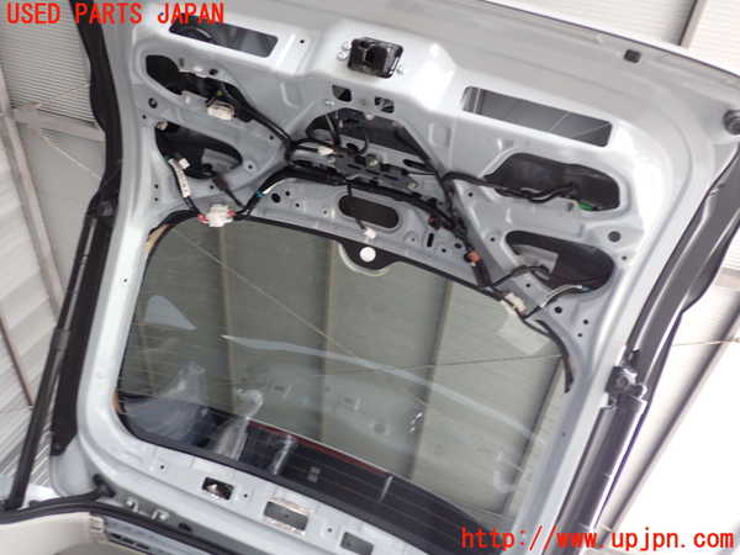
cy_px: 278
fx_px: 641
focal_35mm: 30
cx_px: 370
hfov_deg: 60.0
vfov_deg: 46.8
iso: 200
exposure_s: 1/40
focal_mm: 5.4
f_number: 2.3
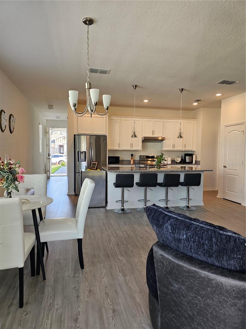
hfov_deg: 58.9
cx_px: 123
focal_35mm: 23
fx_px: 218
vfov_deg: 73.9
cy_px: 164
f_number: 1.7
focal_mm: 6.3
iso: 200
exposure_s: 1/180
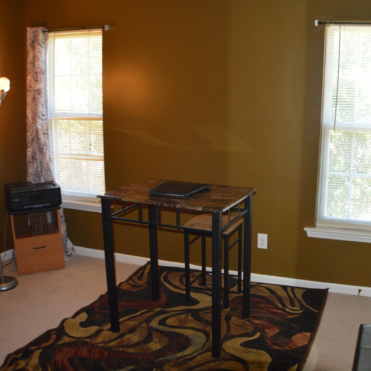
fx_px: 541
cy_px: 184
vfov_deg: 37.8
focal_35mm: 45
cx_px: 266
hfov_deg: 37.1
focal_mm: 23
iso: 400
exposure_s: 1/60
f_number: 4
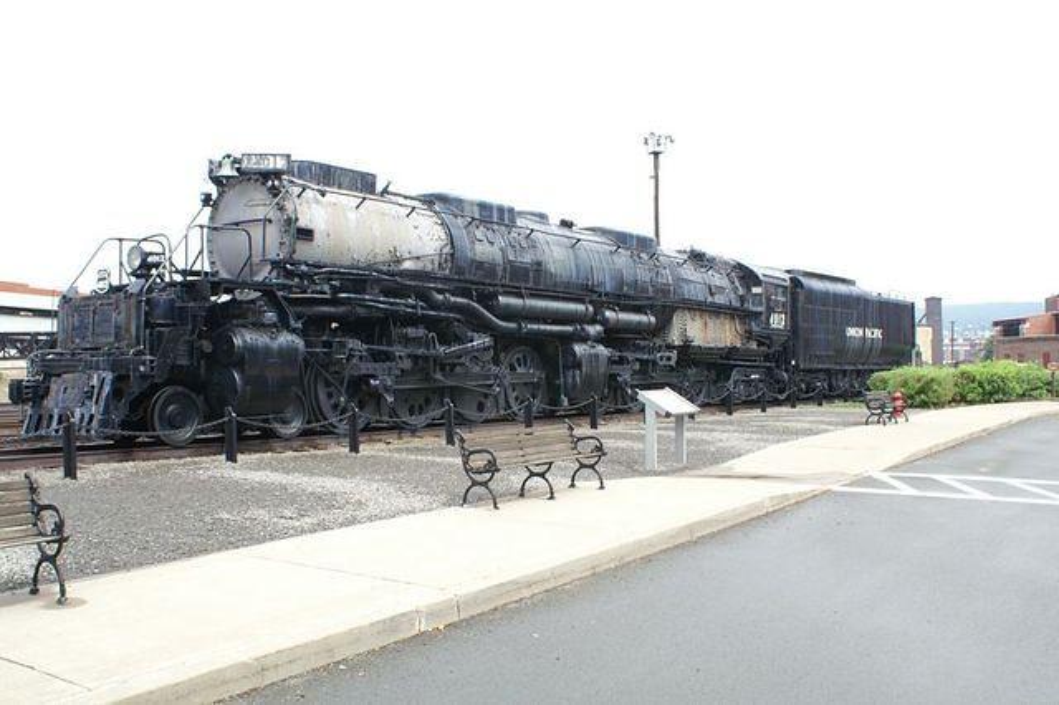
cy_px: 352
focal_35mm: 33
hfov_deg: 57.2
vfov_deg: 39.9
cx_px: 530
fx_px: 970
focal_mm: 22
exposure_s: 1/80
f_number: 9
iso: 100
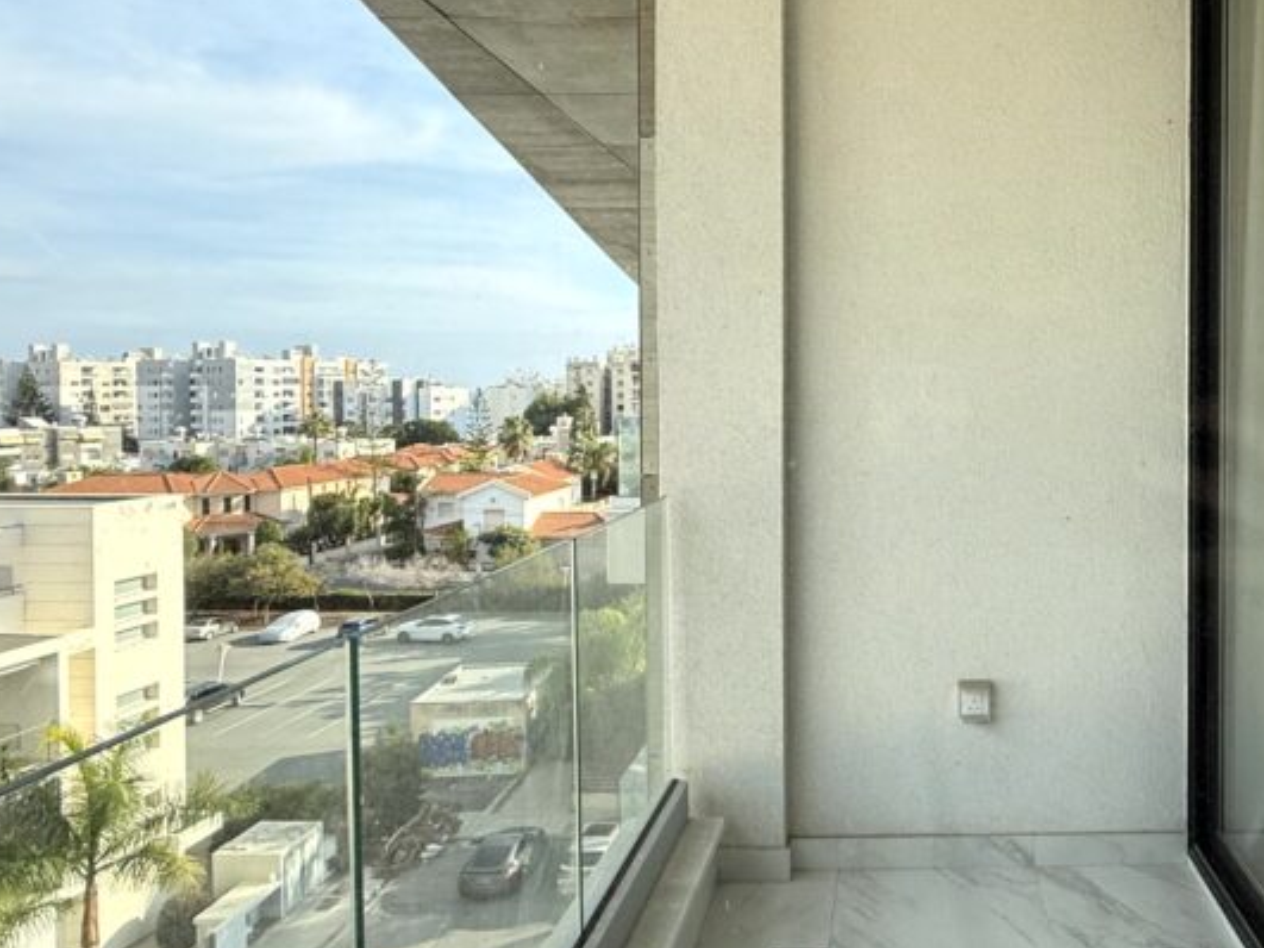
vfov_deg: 51.2
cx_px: 914
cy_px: 405
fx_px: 986
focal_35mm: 27
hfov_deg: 62.4
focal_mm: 2.22
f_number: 2.2
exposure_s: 1/770
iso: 50
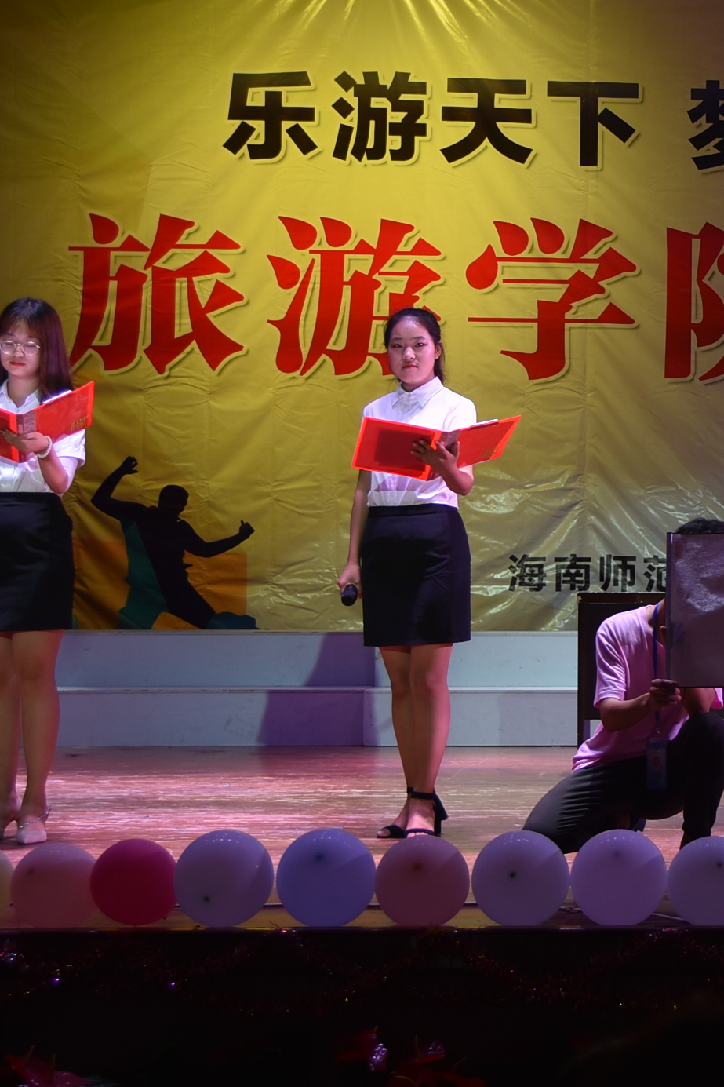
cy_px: 440
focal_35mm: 94
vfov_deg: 21.6
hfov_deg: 13.8
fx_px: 2839
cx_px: 1018
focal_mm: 29
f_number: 4
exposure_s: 1/45
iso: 100
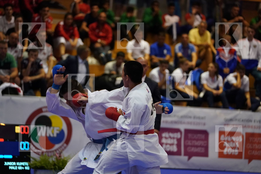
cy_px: 87
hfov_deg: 14.7
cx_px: 130
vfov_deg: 9.8
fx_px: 1015
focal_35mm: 140
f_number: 2.8
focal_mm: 140
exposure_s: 1/800
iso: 6400
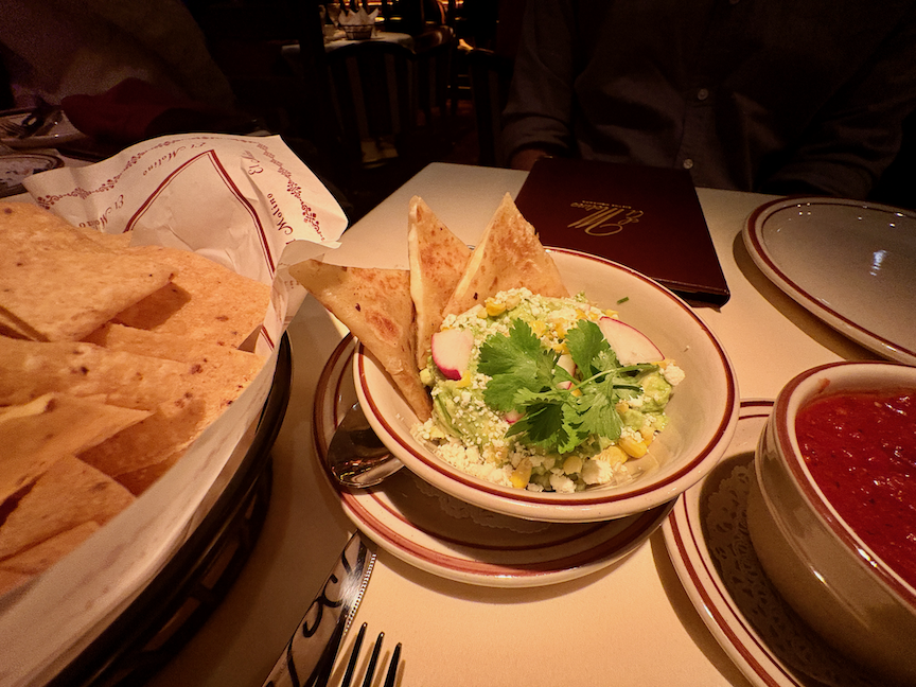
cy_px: 344
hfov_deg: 102.1
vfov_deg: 85.7
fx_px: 370
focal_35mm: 14
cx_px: 458
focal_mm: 2.22
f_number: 2.2
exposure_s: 1/40
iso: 640
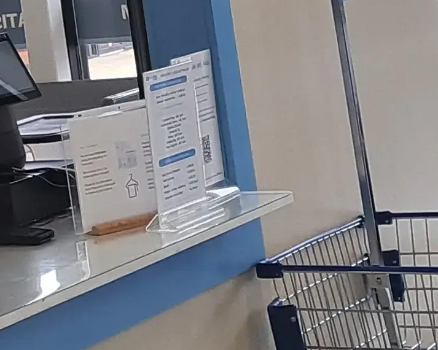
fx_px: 1970
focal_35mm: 152
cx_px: -168
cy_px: -316
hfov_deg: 12.2
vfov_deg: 9.6
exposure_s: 1/120
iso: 50
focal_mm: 5.23
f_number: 1.8
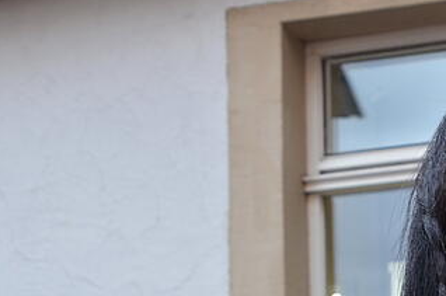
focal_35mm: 106
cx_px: 497
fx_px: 1311
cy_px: 305
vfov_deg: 12.7
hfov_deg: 18.5
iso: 400
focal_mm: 24
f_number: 5
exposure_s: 1/100
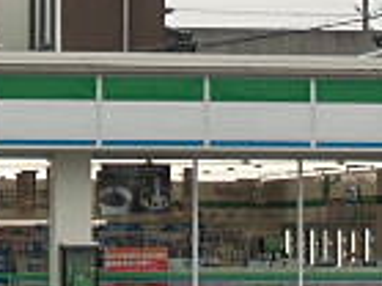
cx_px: 135
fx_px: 2646
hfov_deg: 8.3
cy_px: 162
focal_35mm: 240
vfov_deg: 6.2
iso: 64
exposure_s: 1/80
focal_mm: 9.16
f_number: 4.3
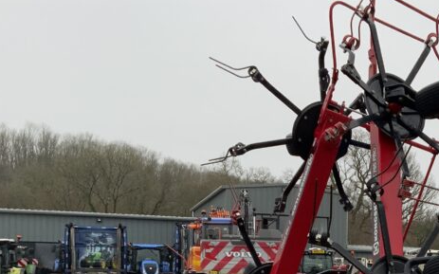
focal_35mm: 68
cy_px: 295
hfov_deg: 28.9
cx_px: 404
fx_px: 813
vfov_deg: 18.5
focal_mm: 3
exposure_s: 1/122
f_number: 1.8
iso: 20
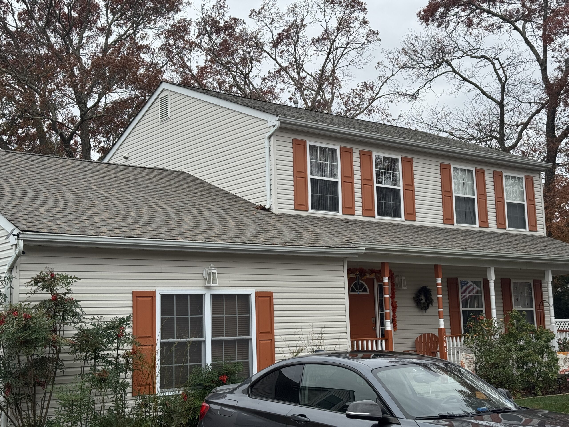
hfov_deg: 39.7
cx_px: 284
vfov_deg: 30.3
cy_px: 214
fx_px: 789
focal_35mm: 48
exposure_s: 1/843
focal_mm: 6.76
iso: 64
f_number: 1.78
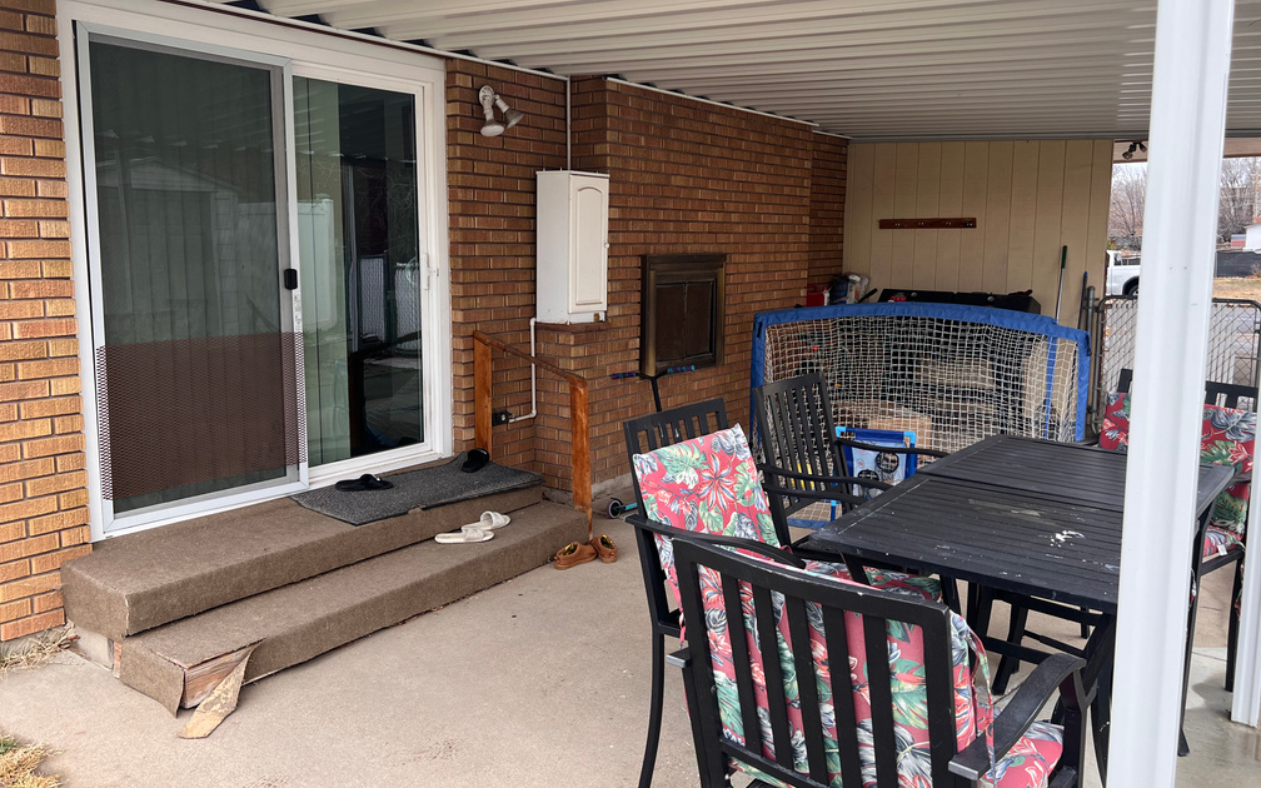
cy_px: 344
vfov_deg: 44.4
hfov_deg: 66.5
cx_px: 630
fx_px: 962
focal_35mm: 28
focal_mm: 5.7
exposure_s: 1/375
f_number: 1.5
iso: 50
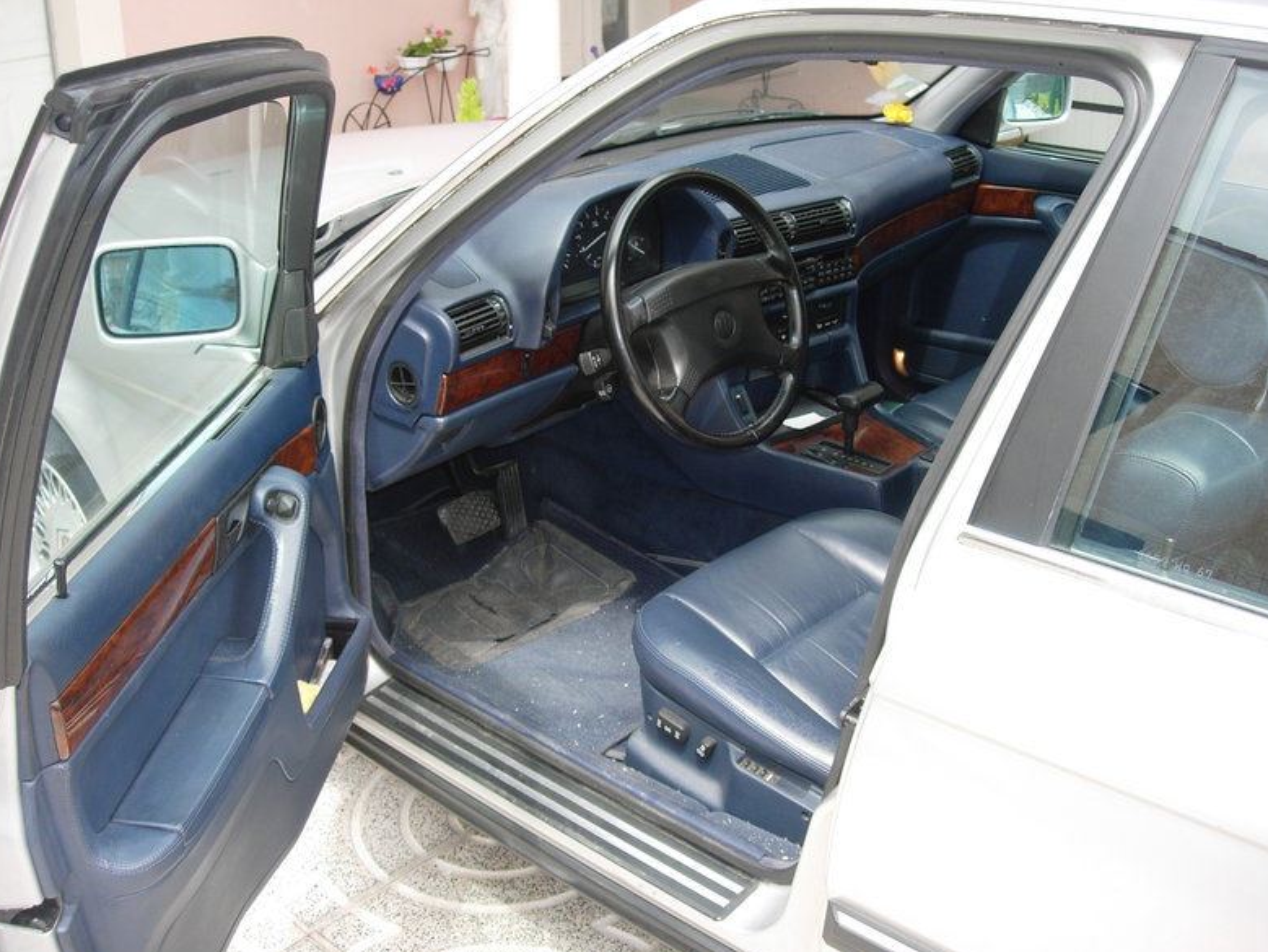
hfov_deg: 47.8
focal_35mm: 39
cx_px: 632
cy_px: 474
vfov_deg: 36.8
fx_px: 1429
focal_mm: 7.8
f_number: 2.8
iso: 79
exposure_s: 1/296
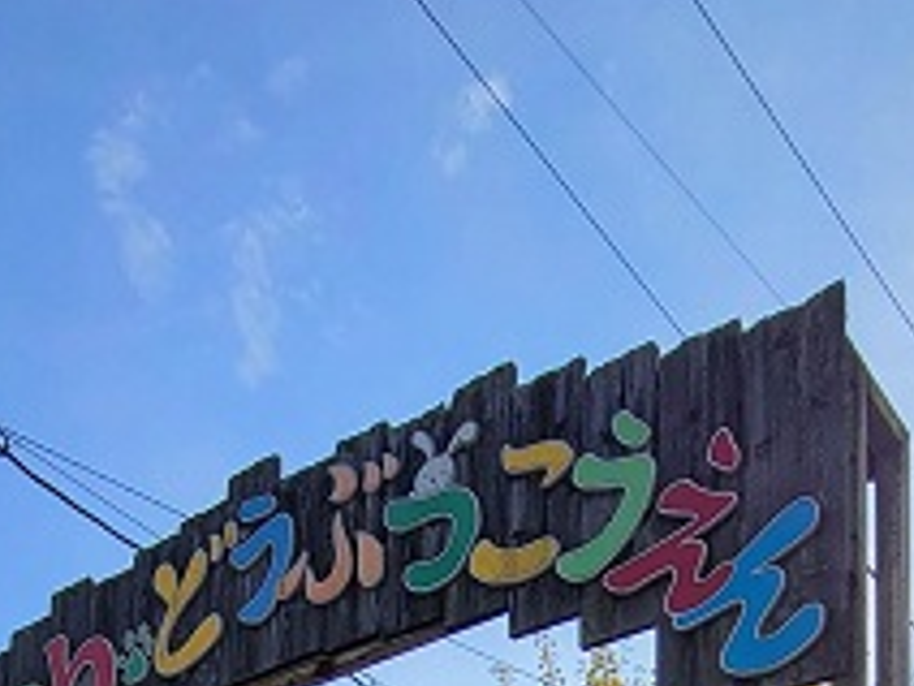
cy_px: 1281
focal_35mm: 49
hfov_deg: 38.9
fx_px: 1294
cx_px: 423
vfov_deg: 20.0
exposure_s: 1/1441
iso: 50
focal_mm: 2.2
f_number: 2.2
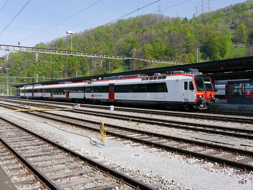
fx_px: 263
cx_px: 126
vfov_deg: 39.7
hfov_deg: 51.4
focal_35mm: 36
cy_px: 95
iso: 160
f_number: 8
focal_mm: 18
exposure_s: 1/320
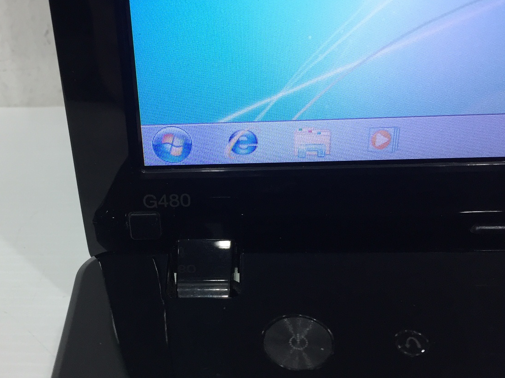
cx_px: 178
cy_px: 223
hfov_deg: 43.4
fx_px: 627
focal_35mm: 43
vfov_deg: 33.5
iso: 100
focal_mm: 4.15
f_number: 2.2
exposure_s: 1/33
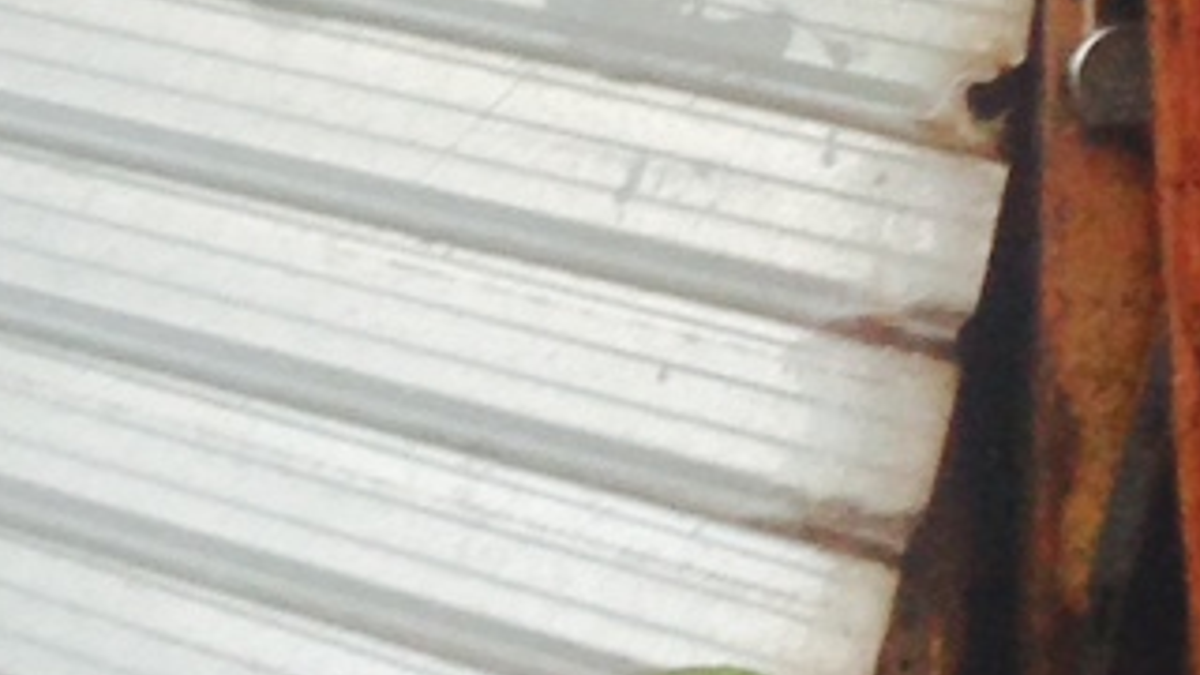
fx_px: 7318
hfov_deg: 8.9
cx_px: -1132
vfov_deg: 5.1
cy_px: -1065
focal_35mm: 230
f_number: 2.4
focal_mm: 4.12
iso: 50
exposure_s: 1/24
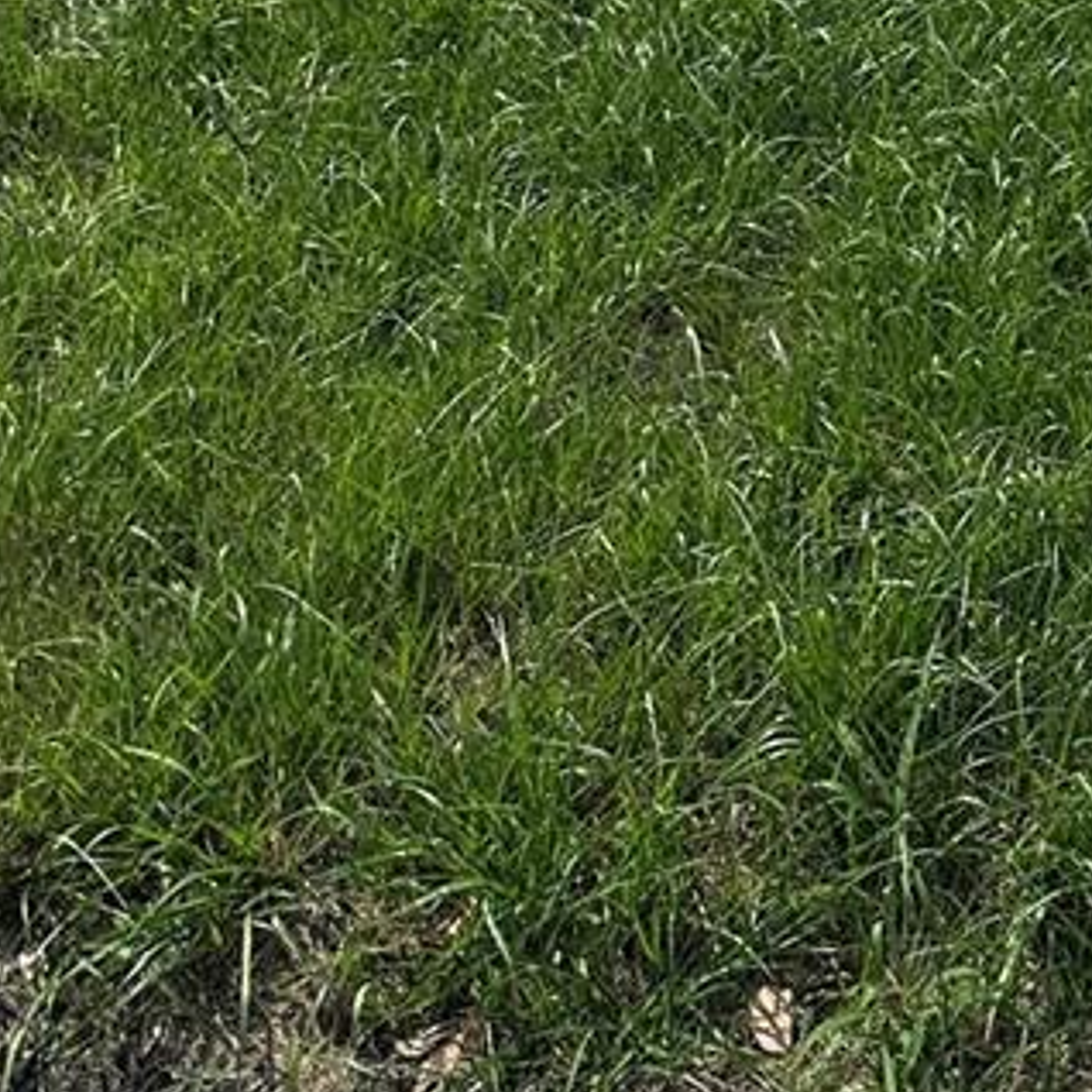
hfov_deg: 19.9
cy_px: -780
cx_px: 1404
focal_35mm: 80
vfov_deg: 18.0
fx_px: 2855
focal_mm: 6.86
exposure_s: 1/8929
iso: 80
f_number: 1.78
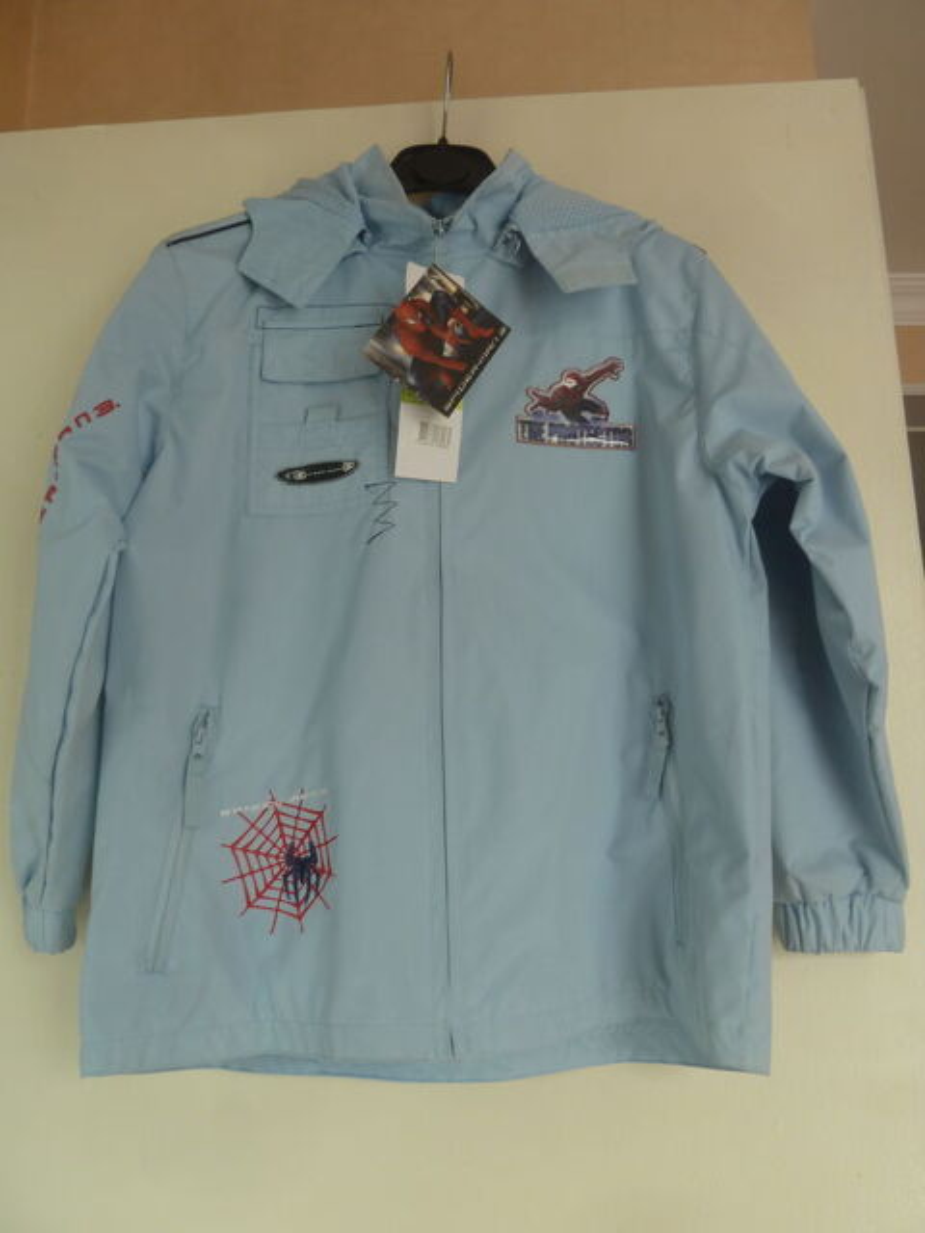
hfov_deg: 54.9
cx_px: 462
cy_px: 616
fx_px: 891
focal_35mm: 25
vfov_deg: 69.4
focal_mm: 4.1
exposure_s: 1/30
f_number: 3.3
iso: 80
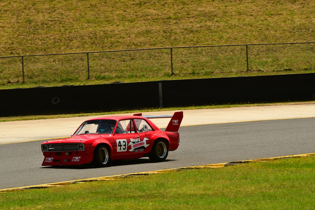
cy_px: 105
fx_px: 3282
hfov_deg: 5.5
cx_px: 158
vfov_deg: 3.7
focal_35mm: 375
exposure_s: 1/640
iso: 320
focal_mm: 250
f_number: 11
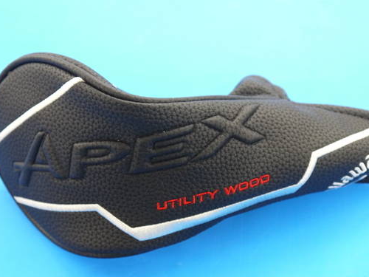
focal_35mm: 64
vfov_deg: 22.9
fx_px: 682
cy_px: 159
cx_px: 204
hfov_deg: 30.2
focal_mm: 25
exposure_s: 1/50
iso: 800
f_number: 4.6
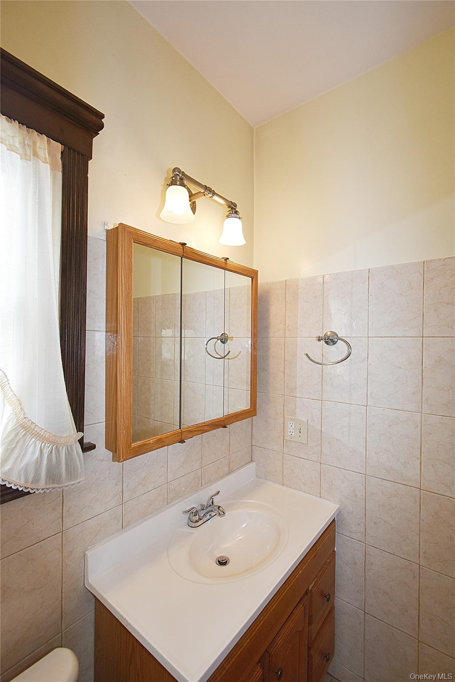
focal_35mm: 15
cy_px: 341
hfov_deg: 77.3
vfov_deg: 100.4
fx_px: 284
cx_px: 228
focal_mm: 10
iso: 180
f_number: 5
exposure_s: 1/100
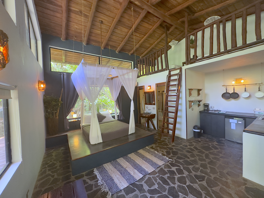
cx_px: 132
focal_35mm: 14
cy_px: 99
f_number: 2.2
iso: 320
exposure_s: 1/60
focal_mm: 2.22
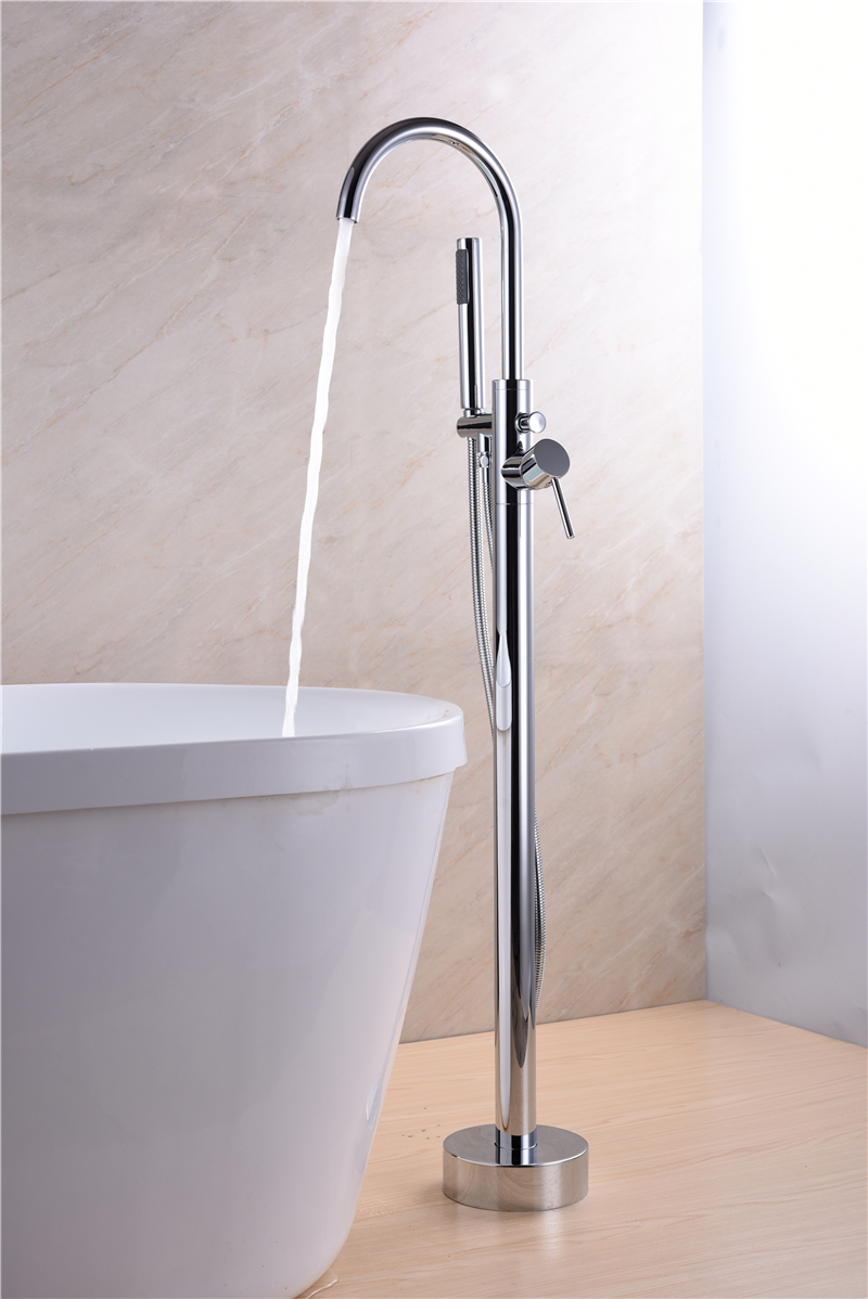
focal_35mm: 60
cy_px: 650
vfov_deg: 33.4
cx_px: 434
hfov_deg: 22.6
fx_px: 2167
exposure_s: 1/160
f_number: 9
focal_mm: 60
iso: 64
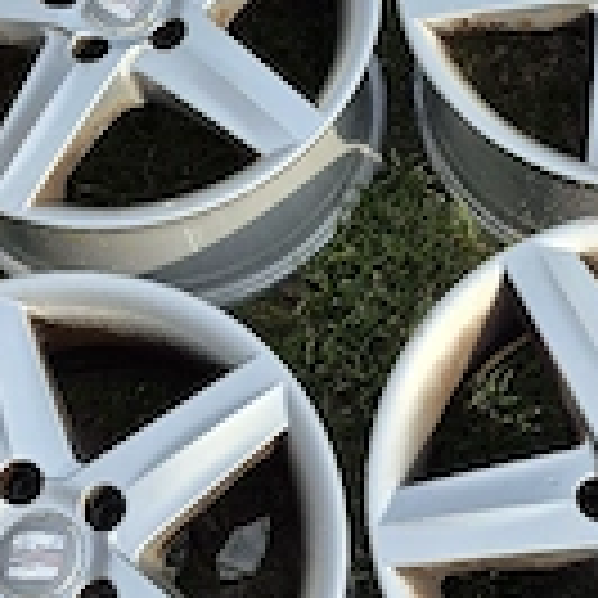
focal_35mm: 61
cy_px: 288
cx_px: 369
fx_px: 1192
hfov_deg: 28.1
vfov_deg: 28.2
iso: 25
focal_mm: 5.4
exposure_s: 1/1667
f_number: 1.8
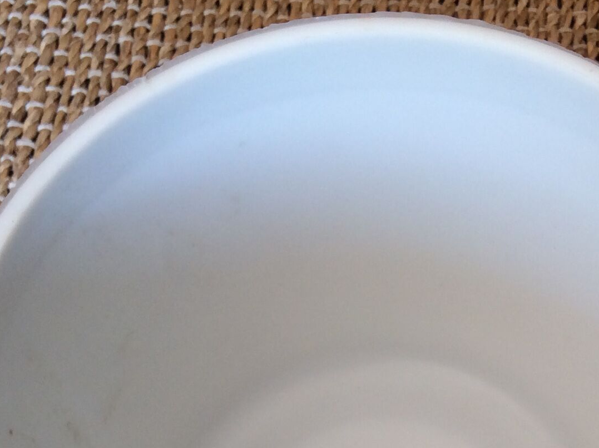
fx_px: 1331
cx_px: 390
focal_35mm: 77
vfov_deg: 18.5
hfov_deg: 25.3
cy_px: 461
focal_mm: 3.3
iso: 32
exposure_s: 1/50
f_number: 2.4
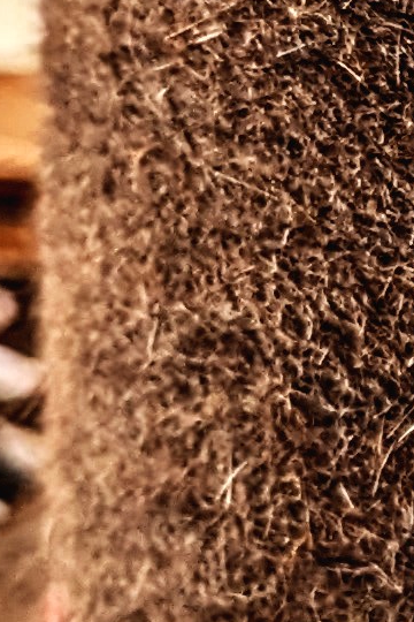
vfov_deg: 10.9
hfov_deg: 6.7
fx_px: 3260
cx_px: 1167
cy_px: 237
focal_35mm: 189
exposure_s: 1/45.1
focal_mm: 6.9
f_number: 1.68
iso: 260
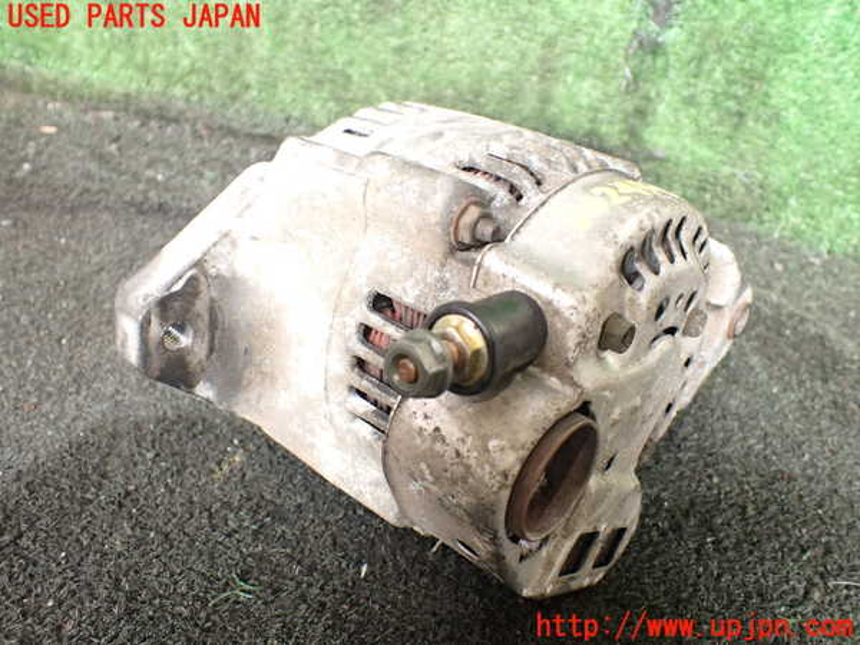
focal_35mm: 30
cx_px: 430
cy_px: 322
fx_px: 745
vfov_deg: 46.8
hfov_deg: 60.0
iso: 250
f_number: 2.3
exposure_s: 1/125
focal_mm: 5.4
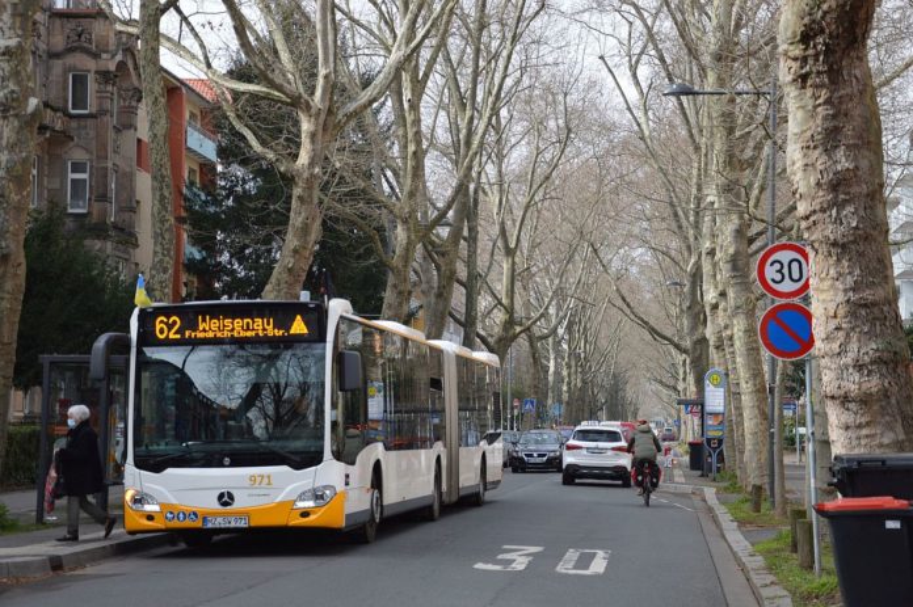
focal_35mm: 72
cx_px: 456
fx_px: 1825
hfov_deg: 28.1
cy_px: 304
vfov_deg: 18.9
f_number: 4.8
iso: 400
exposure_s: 1/500
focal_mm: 48
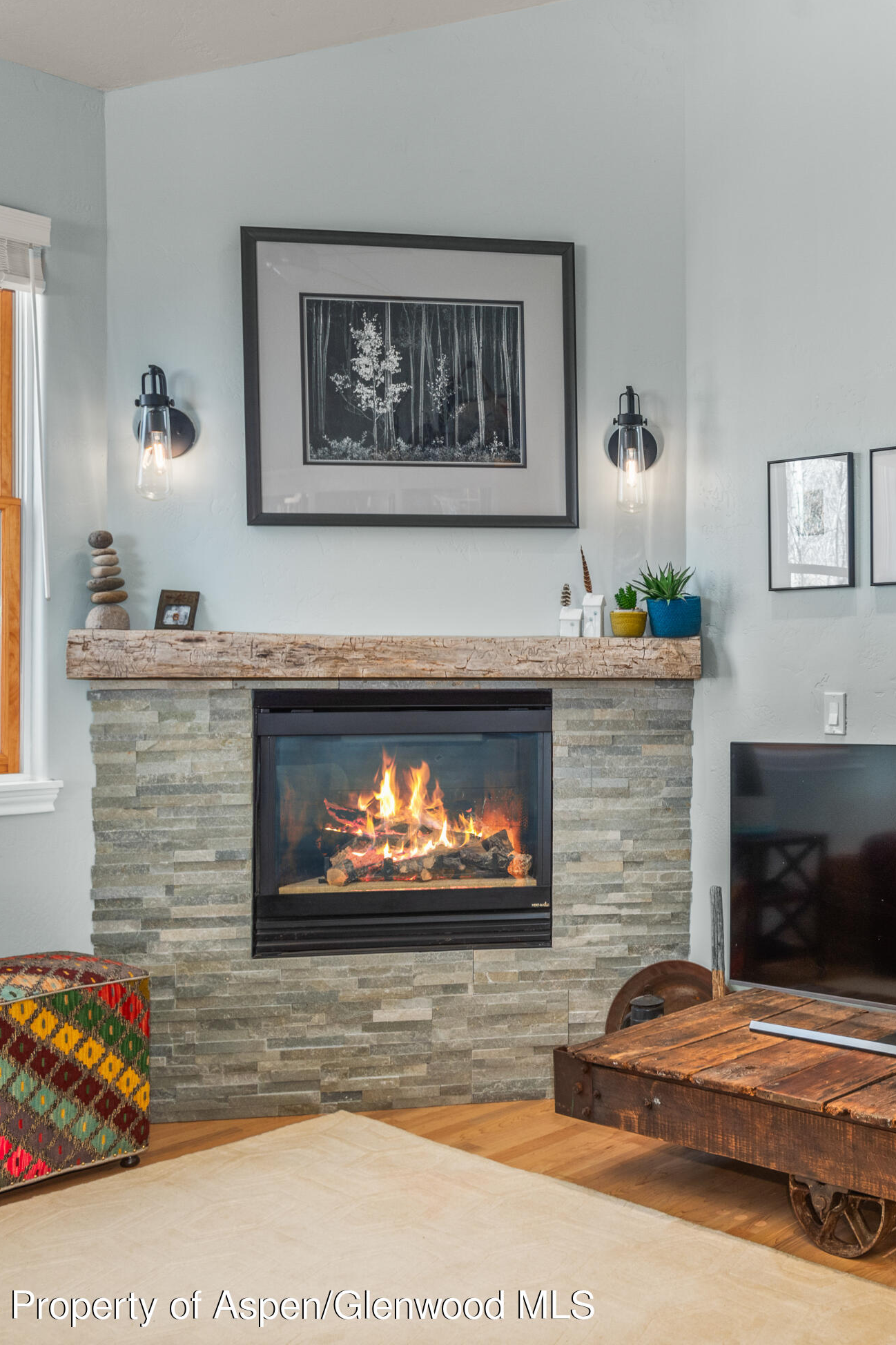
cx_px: 917
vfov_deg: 51.9
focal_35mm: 37
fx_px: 1381
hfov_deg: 32.7
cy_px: 677
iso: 400
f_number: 7.1
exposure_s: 1/3
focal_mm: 24
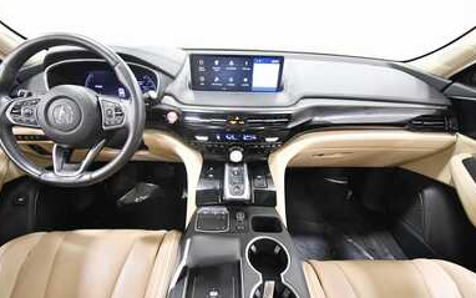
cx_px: 234
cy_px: 151
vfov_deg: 71.3
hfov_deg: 97.8
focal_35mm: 16
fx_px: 208
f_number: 4.5
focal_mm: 10
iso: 3200
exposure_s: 1/60
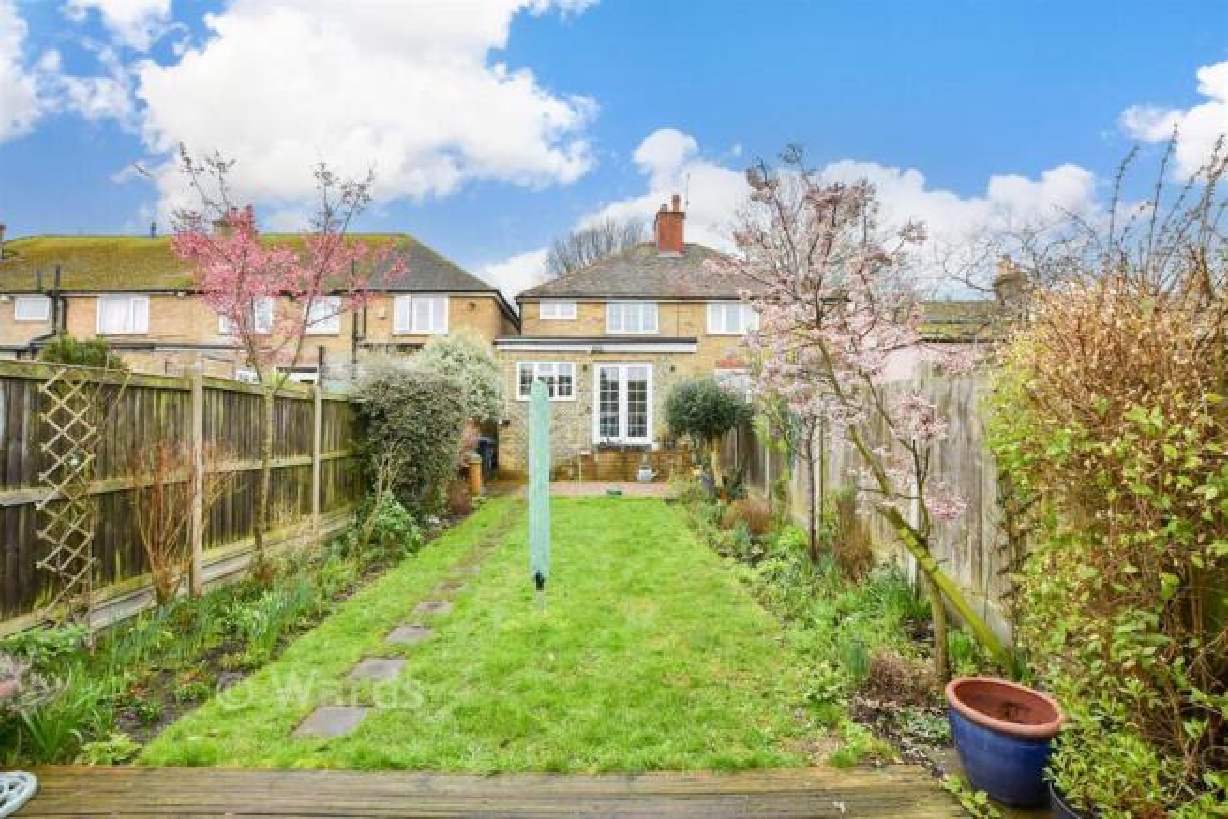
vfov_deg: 77.4
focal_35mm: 15
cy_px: 410
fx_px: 512
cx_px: 614
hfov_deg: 100.4
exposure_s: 1/320
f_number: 8
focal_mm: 10
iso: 1000
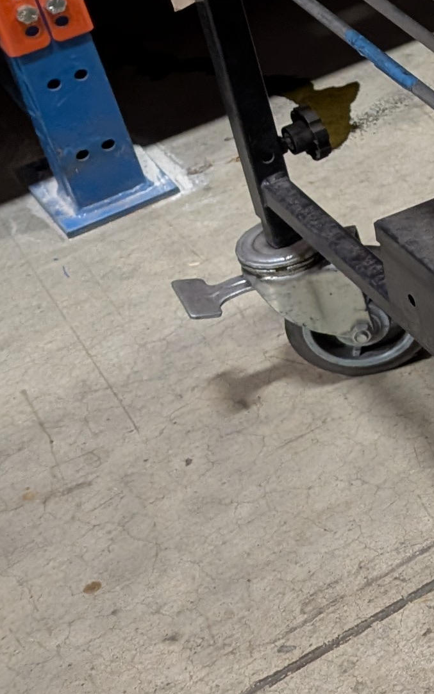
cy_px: 13
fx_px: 1817
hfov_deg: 10.2
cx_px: 1276
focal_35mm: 96
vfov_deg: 21.0
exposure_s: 1/24
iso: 437
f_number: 1.68
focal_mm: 6.9
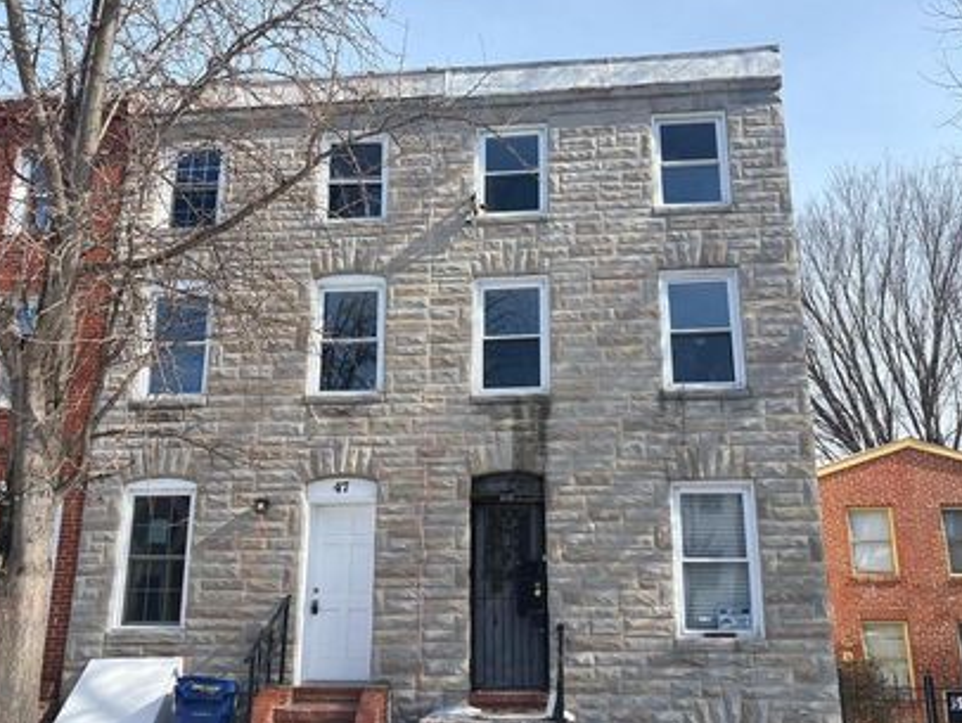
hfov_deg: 56.8
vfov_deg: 44.2
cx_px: 486
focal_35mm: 32
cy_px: 383
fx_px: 890
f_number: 1.6
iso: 50
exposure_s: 1/1751
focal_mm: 5.96
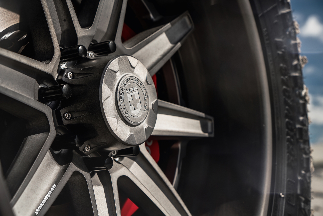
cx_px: 162
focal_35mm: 55
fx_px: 493
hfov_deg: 36.2
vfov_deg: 24.6
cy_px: 108
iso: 100
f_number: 5.6
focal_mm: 55
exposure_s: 1/250
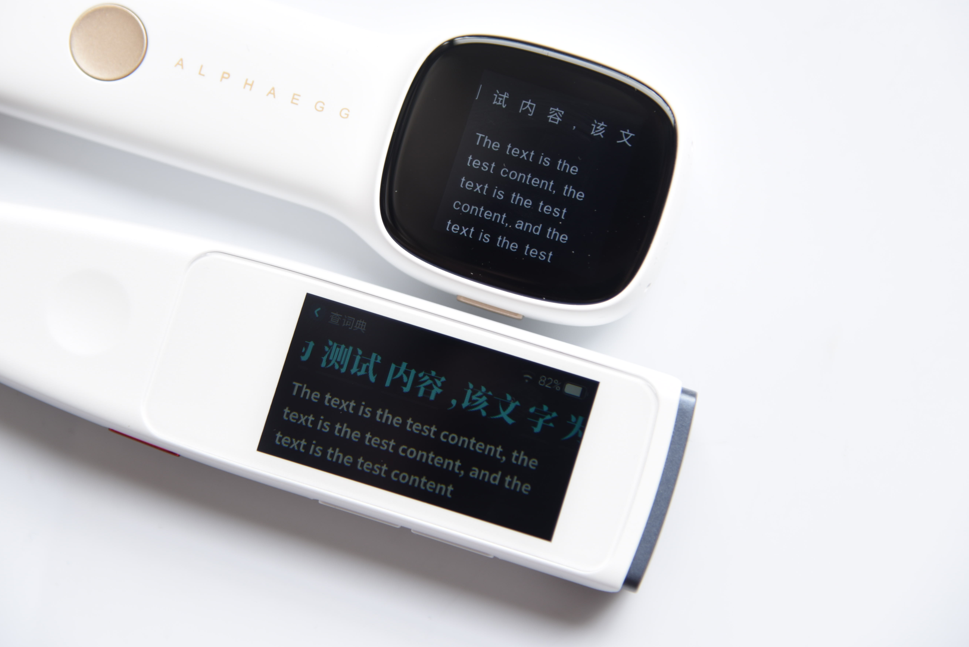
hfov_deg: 16.0
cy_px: 289
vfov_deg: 10.7
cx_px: 475
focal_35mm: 128
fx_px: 3446
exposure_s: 1/125
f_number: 4
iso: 160
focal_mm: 112
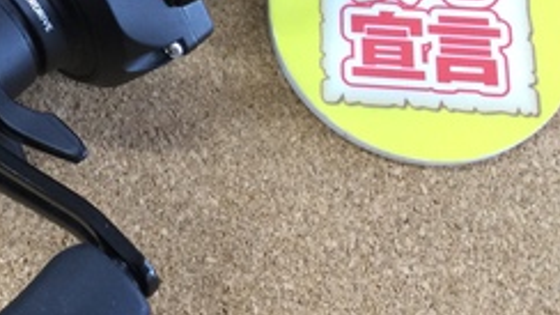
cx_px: 112
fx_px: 1232
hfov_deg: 25.2
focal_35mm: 83
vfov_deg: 14.2
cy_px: -37
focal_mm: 3.3
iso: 64
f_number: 2.4
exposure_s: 1/30
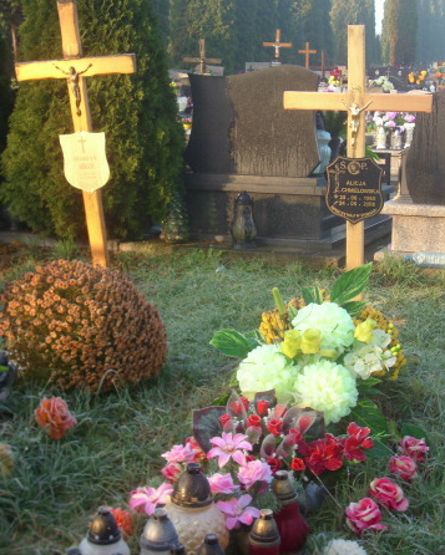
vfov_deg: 30.0
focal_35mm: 63
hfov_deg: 23.9
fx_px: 1037
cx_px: 345
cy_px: 258
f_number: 3.1
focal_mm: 7.6
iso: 50
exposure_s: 1/141
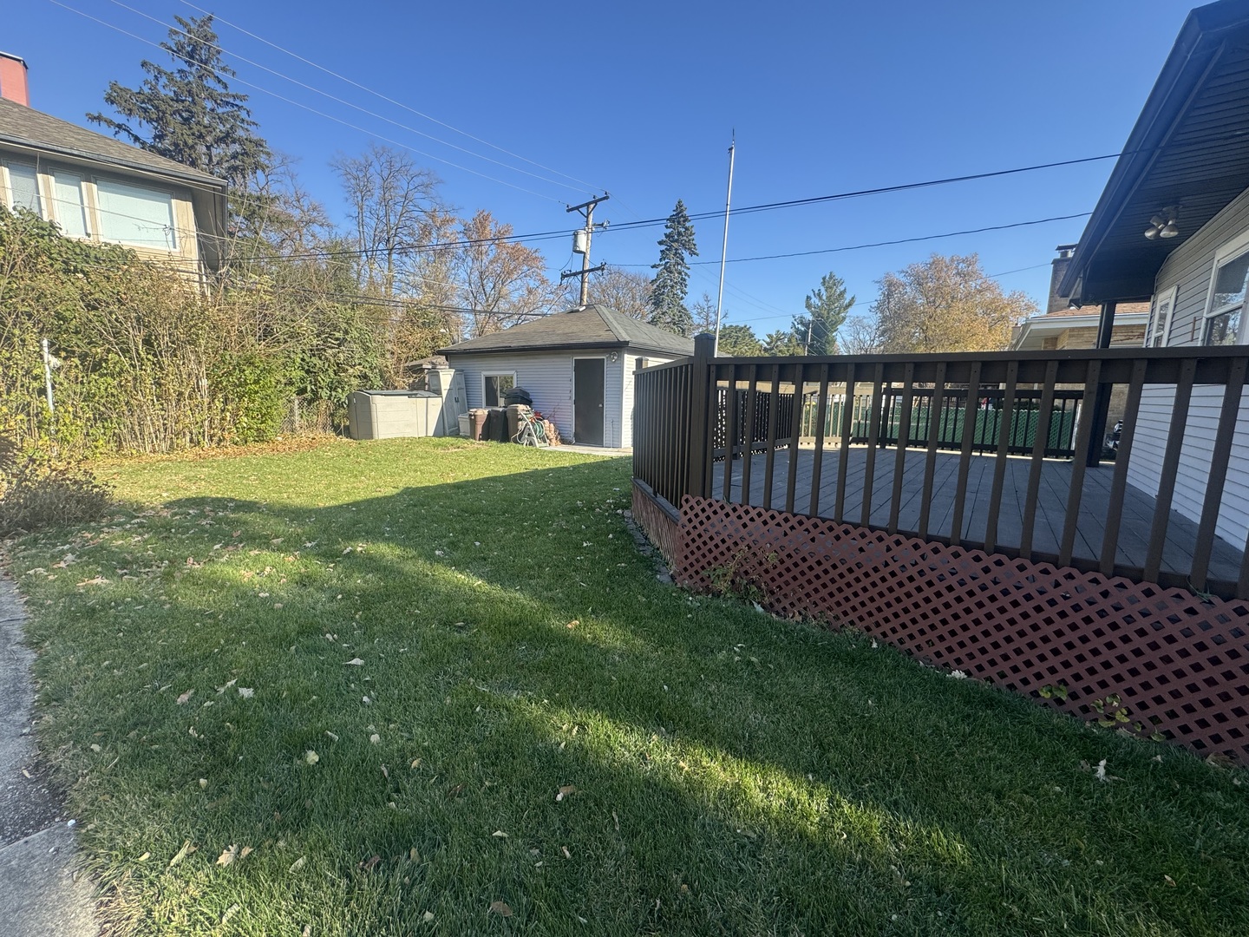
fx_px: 505
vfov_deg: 85.7
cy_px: 468
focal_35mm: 14
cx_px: 624
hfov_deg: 102.1
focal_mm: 2.22
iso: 40
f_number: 2.2
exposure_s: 1/537
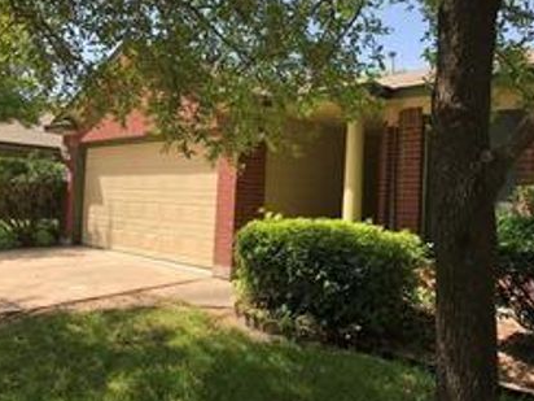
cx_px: 271
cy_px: 194
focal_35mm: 34
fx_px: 524
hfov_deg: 54.0
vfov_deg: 41.8
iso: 20
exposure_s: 1/649
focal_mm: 4
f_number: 1.8
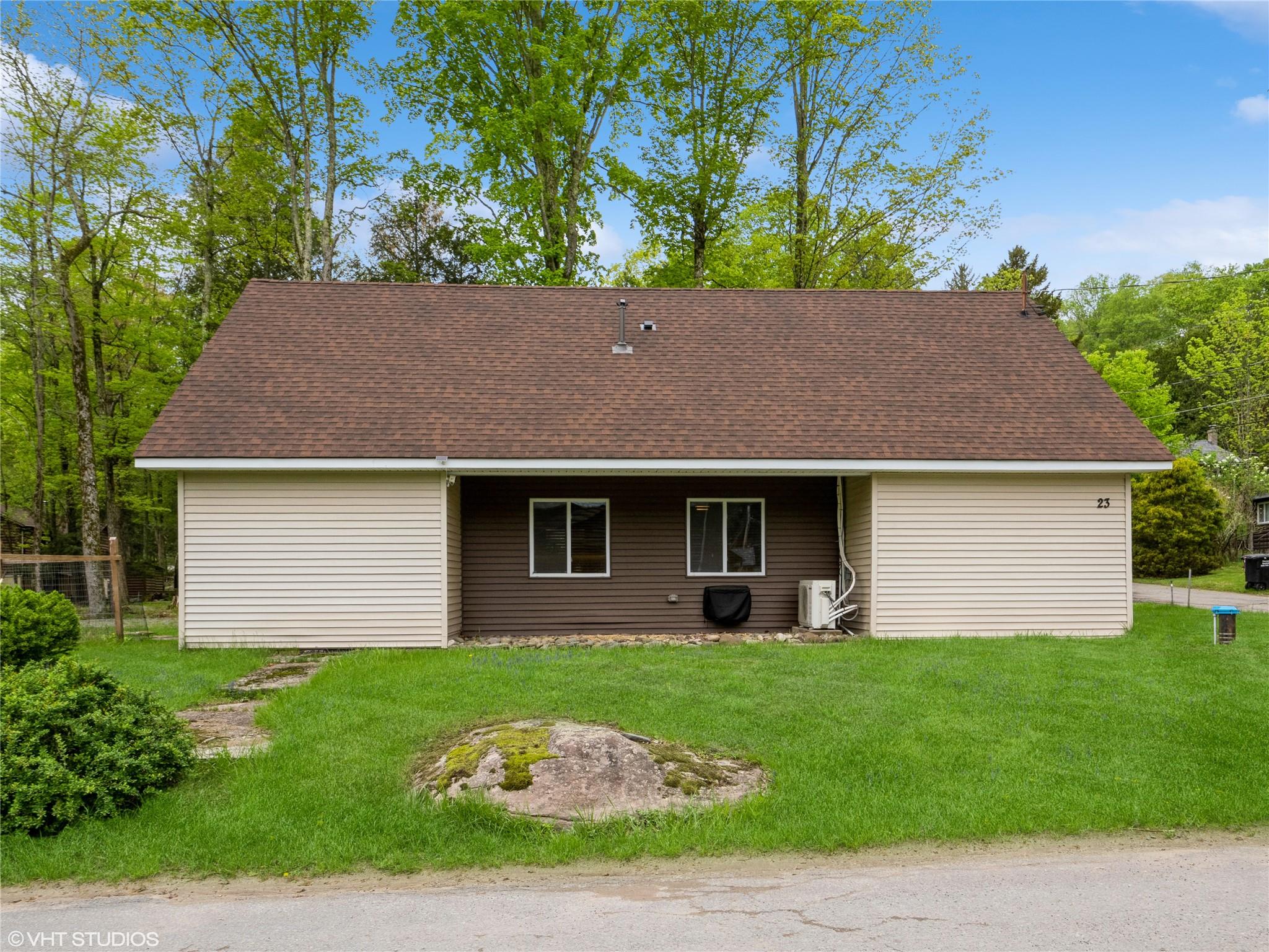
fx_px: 807
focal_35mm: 22
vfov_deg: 61.1
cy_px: 476
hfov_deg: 76.4
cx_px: 634
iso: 400
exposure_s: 1/320
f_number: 8
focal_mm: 11
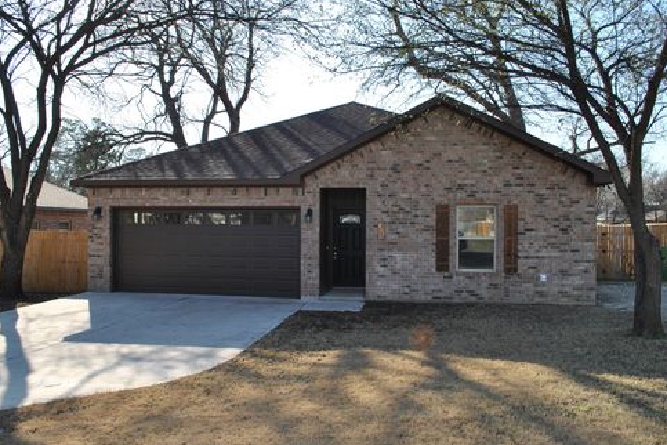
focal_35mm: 28
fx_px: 519
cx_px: 325
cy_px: 227
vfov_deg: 46.4
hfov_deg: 65.5
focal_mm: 18
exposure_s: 1/200
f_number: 7.1
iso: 100
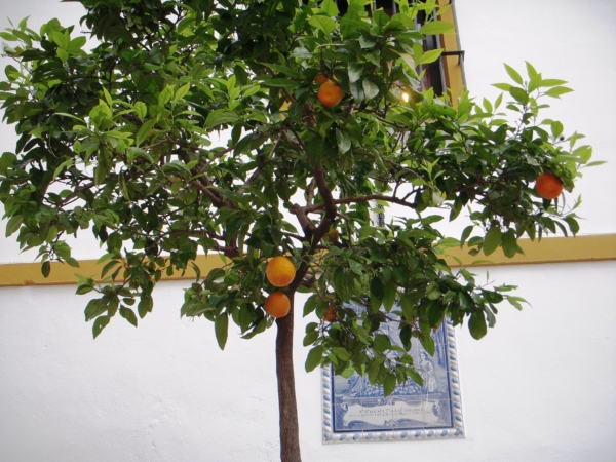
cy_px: 231
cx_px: 308
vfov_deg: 30.9
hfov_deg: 40.4
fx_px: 836
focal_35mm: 47
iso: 100
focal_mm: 7.9
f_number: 3.4
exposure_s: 1/40
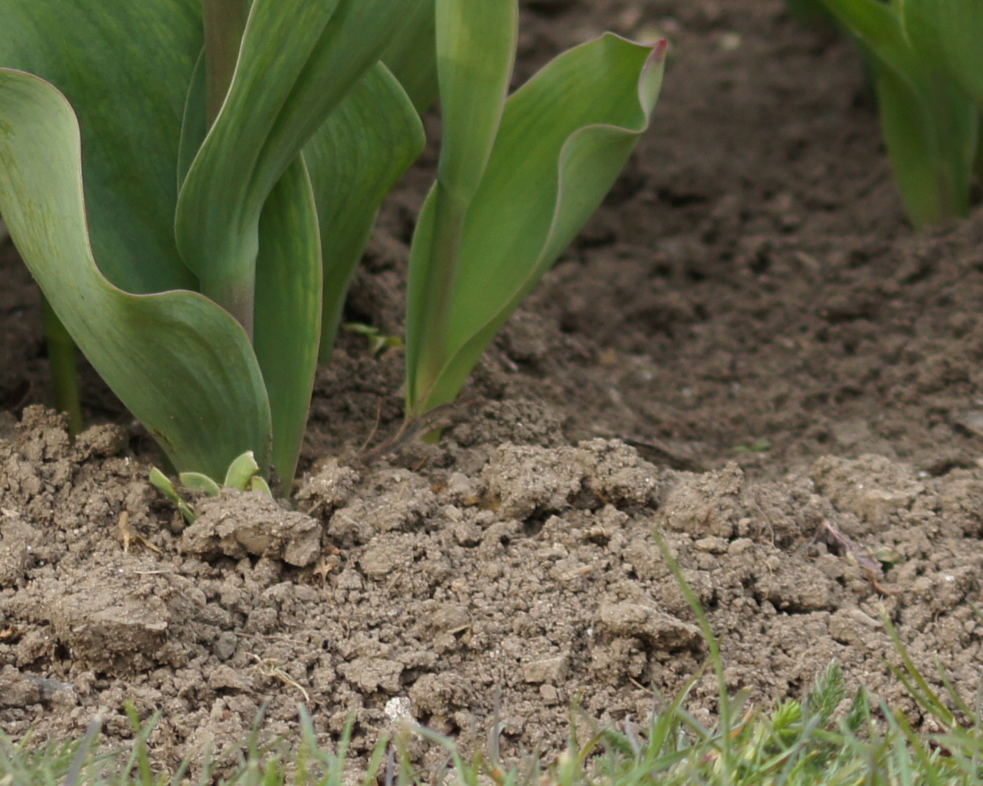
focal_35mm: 463
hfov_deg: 4.1
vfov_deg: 3.3
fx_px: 13471
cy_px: -160
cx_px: -787
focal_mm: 90
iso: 200
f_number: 5.6
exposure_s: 1/160
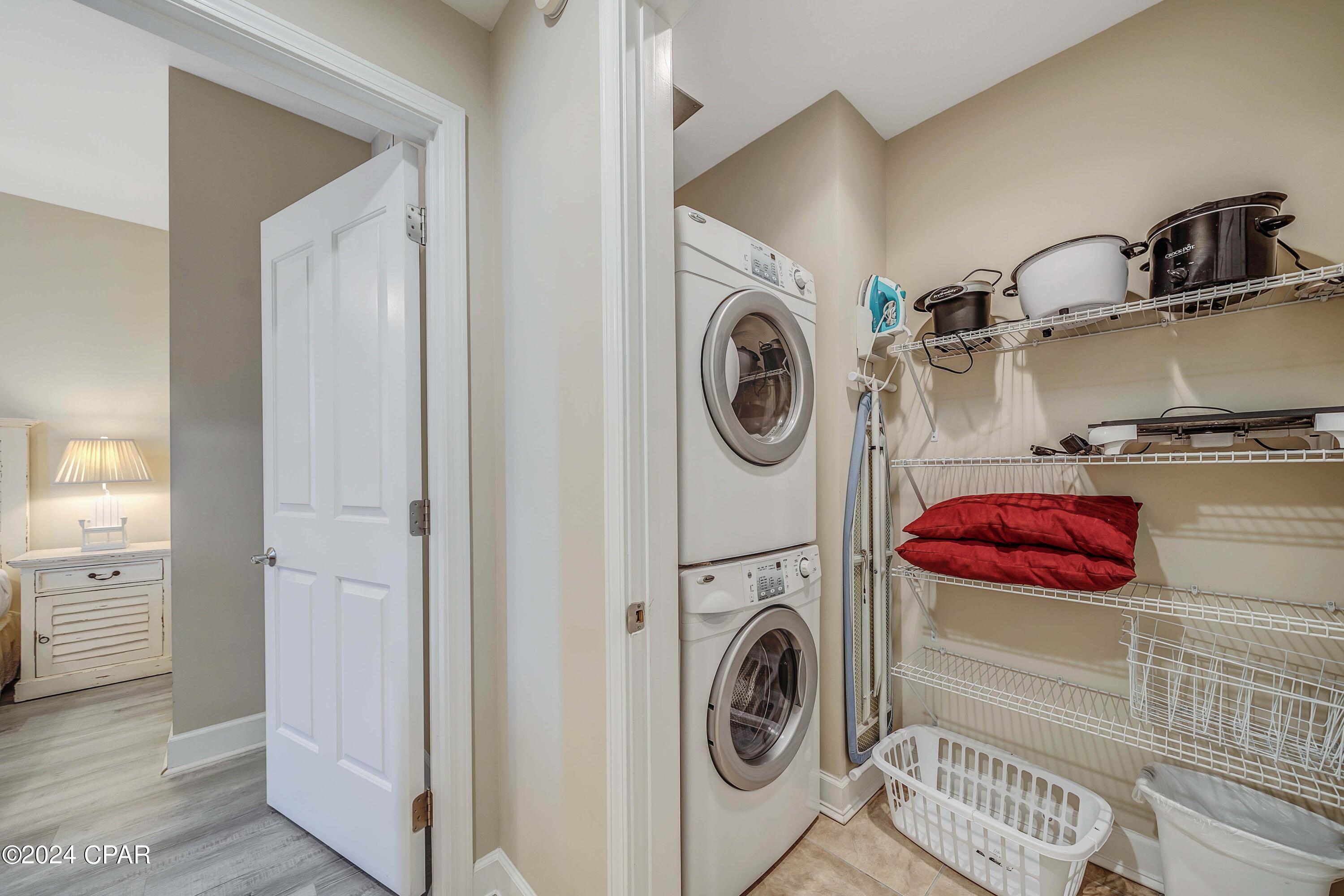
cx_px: 672
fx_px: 448
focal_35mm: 12
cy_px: 448
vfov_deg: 90.0
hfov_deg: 112.6
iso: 100
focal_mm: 12
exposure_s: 1/3.33
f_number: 5.6
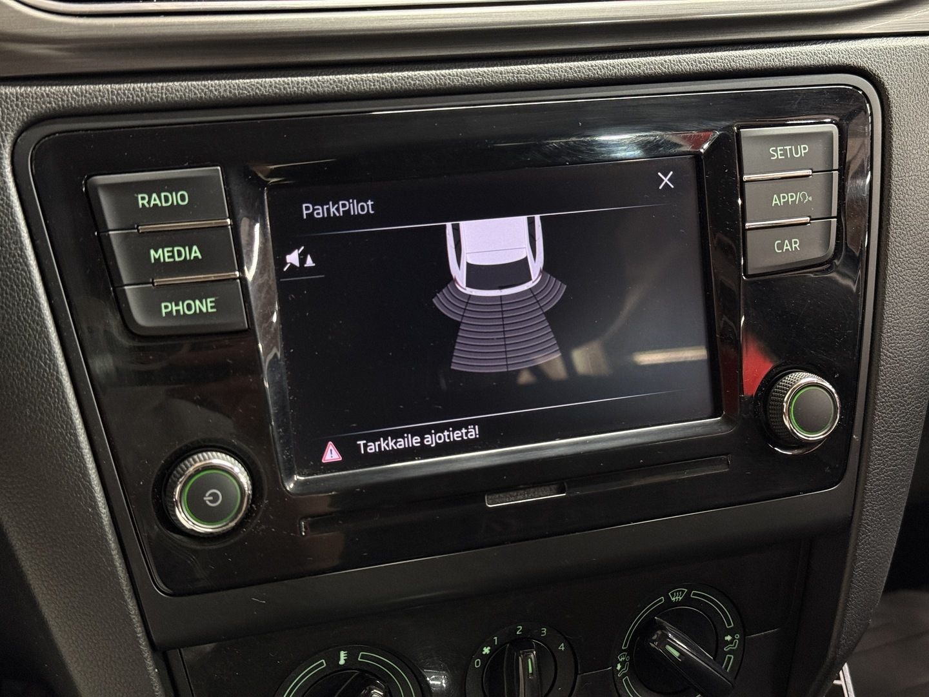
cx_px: 464
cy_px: 348
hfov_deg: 39.7
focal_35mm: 48
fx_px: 1288
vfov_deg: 30.3
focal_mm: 6.76
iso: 400
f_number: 1.78
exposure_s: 1/40
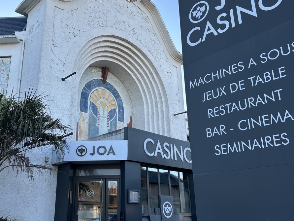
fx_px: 297
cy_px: 102
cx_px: 123
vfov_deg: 40.7
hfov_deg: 52.4
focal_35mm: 35
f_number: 1.5
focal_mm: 5.7
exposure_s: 1/1645
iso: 50
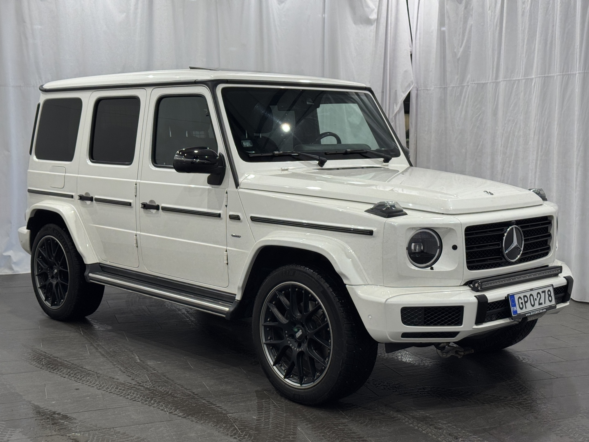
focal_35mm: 48
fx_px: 817
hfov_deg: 39.7
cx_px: 294
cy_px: 221
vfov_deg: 30.3
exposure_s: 1/194
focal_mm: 6.76
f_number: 1.78
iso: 50
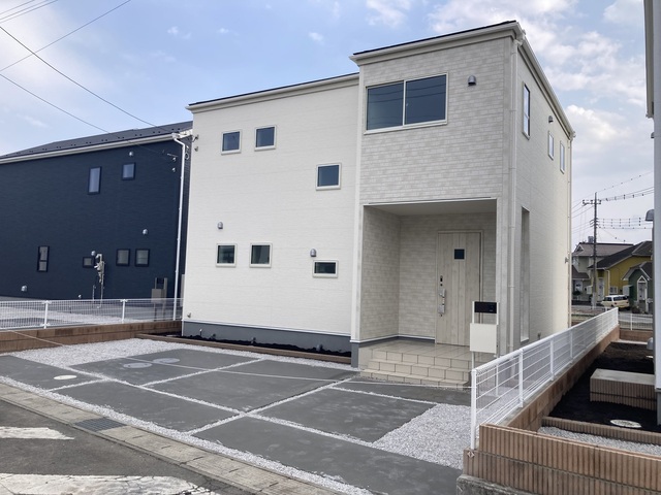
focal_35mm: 28
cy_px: 248
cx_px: 330
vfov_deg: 49.7
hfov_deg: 63.4
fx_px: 535
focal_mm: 3.99
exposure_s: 1/1130
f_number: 1.8
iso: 20
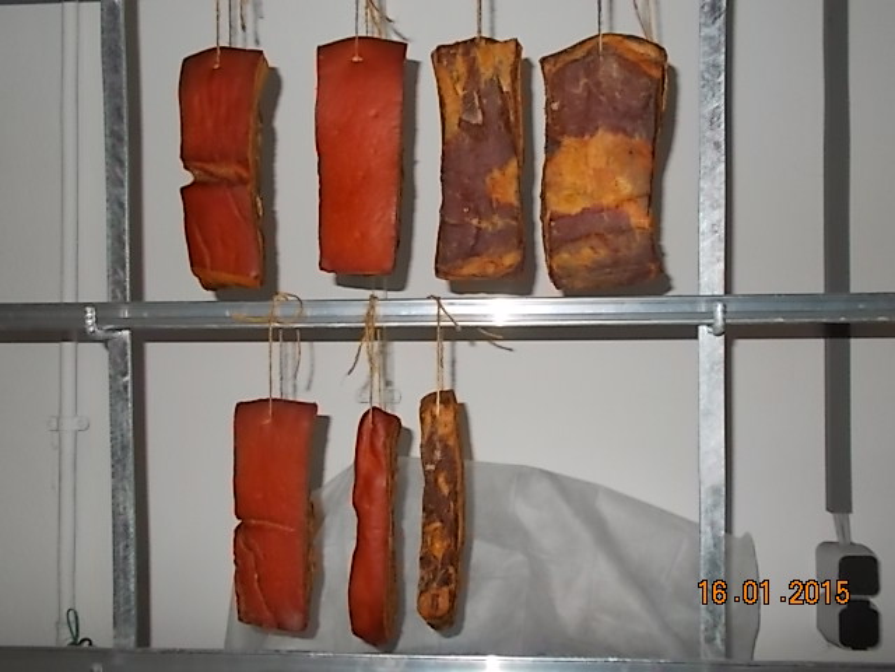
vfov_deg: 46.8
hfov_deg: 60.0
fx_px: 776
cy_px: 336
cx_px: 448
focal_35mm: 30
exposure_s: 1/25
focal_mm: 5.3
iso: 200
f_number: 3.4
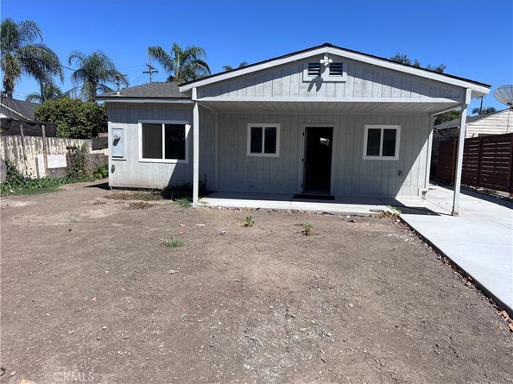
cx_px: 256
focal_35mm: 26
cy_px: 192
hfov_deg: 67.3
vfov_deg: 53.0
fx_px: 385
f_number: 1.5
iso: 50
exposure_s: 1/4831
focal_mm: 5.7
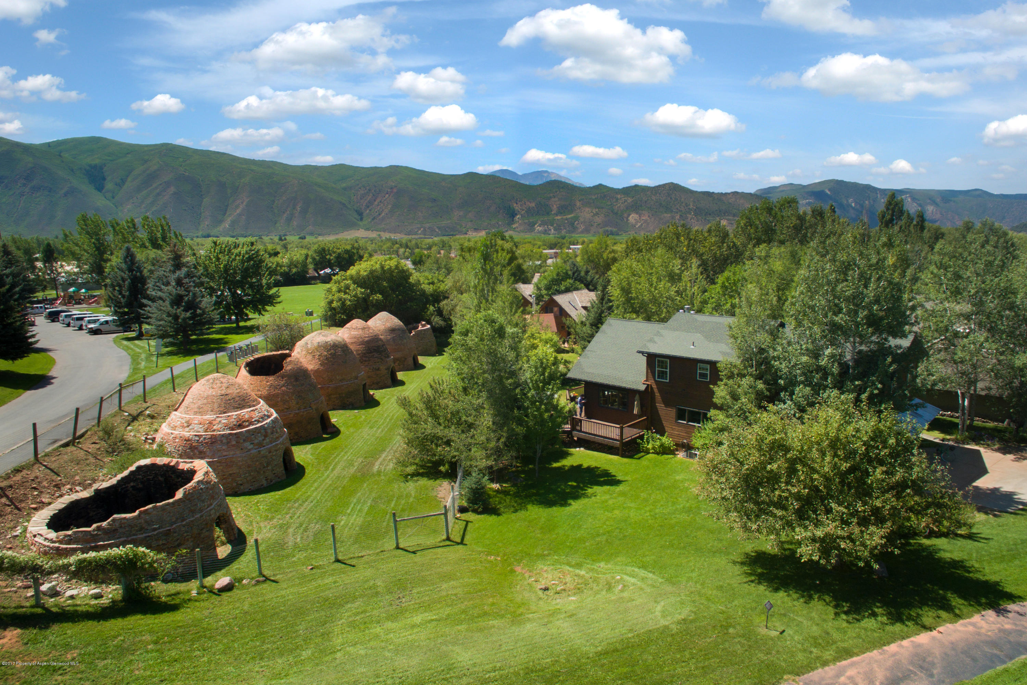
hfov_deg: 93.3
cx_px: 514
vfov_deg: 70.5
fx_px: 485
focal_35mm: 17
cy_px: 342
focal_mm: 17
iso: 1000
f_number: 7.1
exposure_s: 1/640
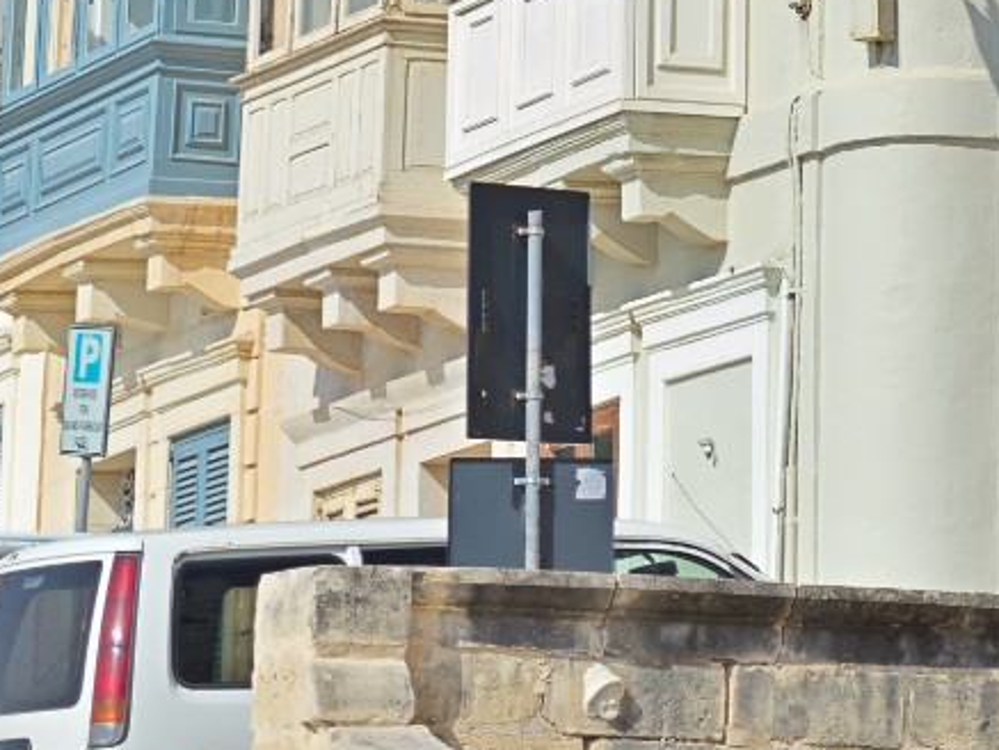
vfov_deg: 5.8
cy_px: -1495
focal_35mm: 239
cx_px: 1408
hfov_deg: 8.1
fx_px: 6899
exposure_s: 1/2000
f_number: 2.8
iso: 400
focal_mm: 65
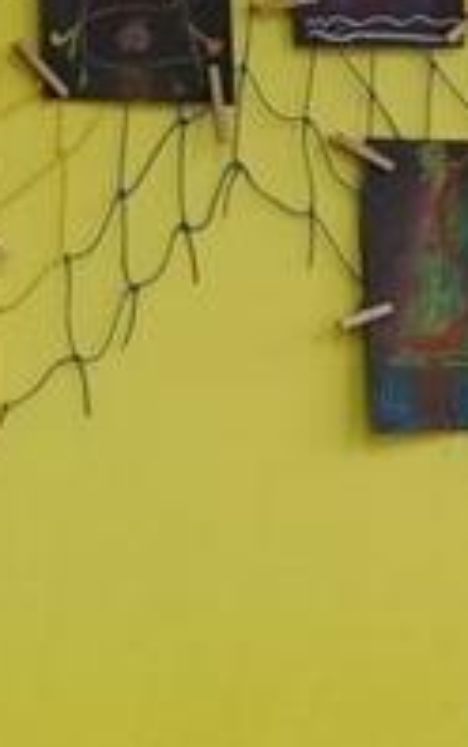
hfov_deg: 6.9
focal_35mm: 179
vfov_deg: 10.7
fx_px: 3648
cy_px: 1509
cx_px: 1113
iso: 250
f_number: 1.8
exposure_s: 1/50
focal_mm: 4.65
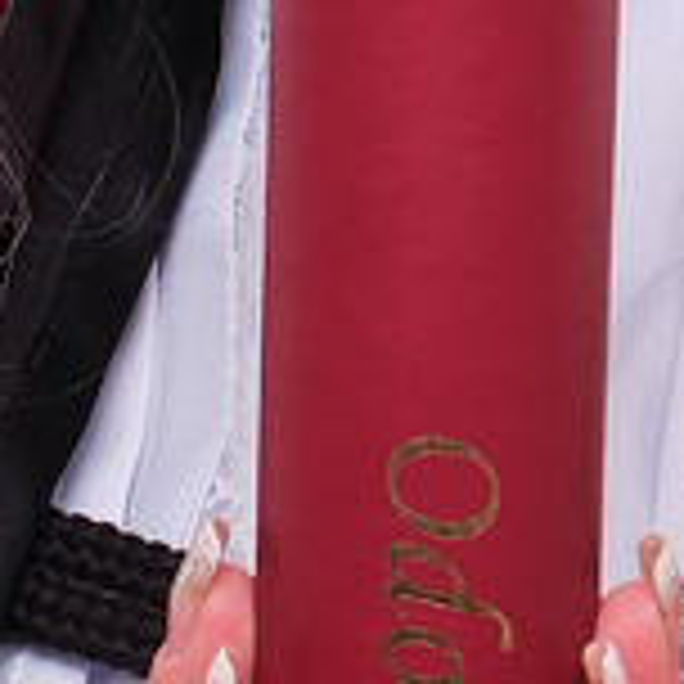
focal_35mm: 642
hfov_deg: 2.7
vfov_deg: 2.7
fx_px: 14352
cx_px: 464
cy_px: 1098
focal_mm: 42.9
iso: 160
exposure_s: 1/125
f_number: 9
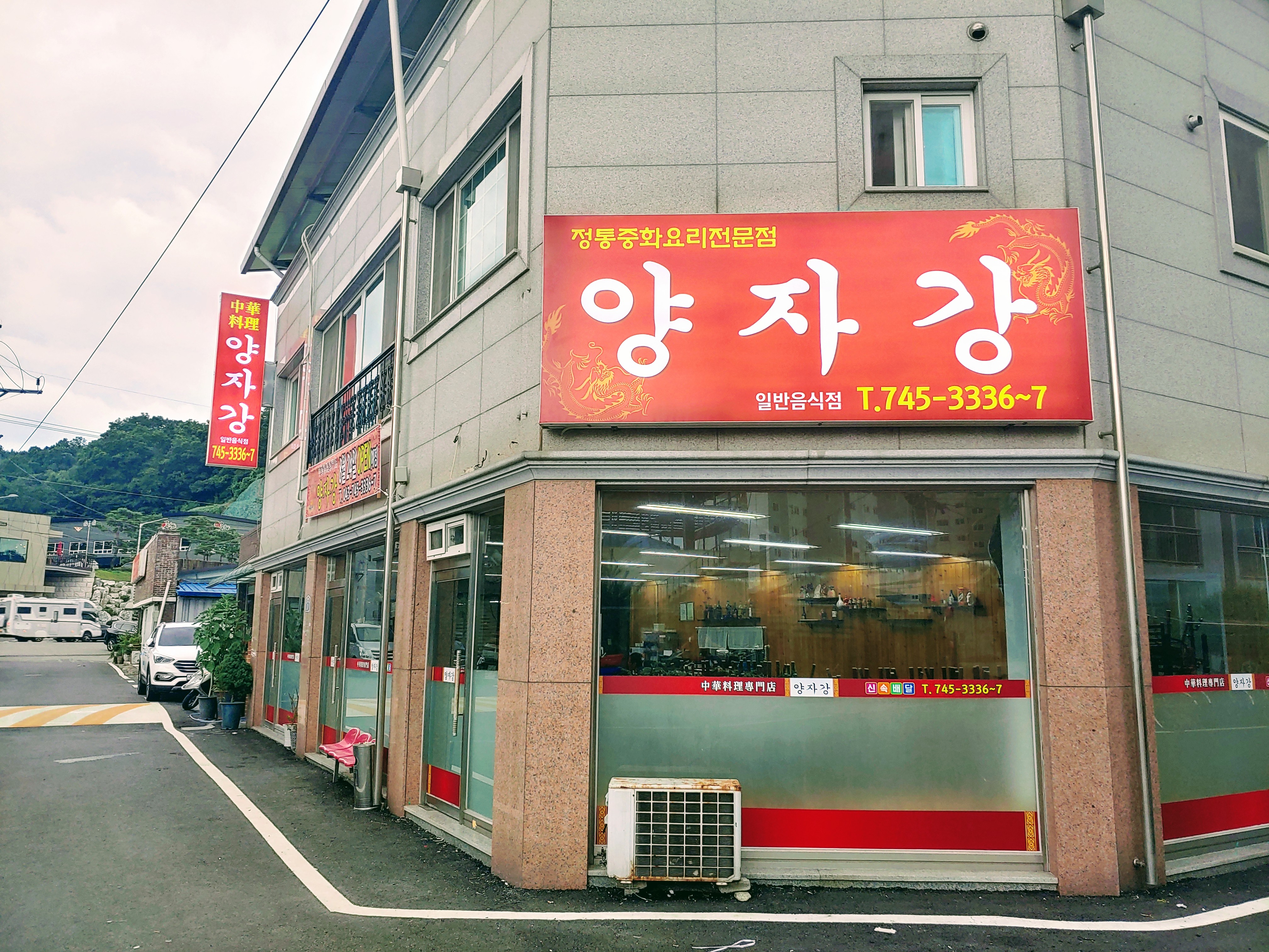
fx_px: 916
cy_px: 476
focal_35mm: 25
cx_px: 634
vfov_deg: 54.9
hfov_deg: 69.4
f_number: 1.5
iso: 50
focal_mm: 4.23
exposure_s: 1/182
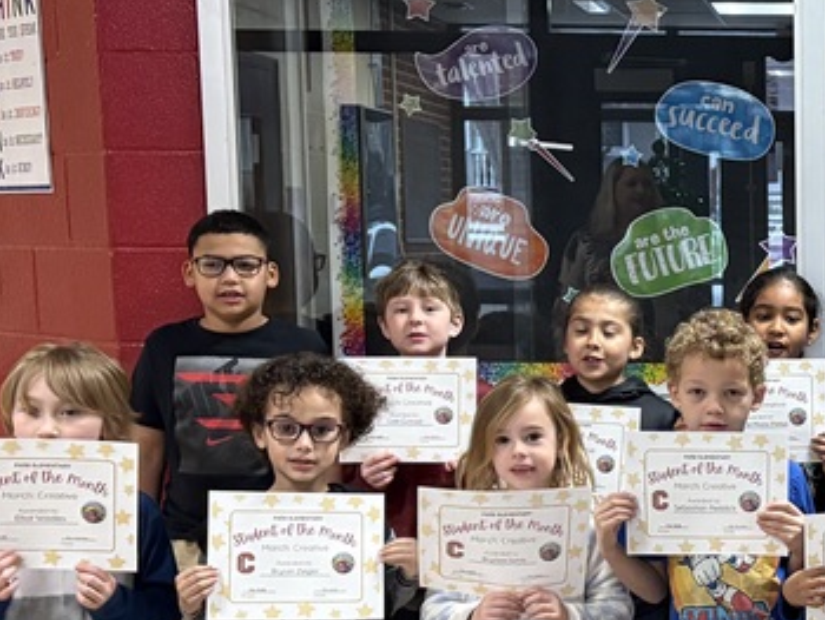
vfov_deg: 19.3
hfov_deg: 23.5
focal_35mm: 76
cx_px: 976
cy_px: 446
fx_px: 1813
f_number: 1.6
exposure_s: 1/60
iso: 320
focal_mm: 5.96
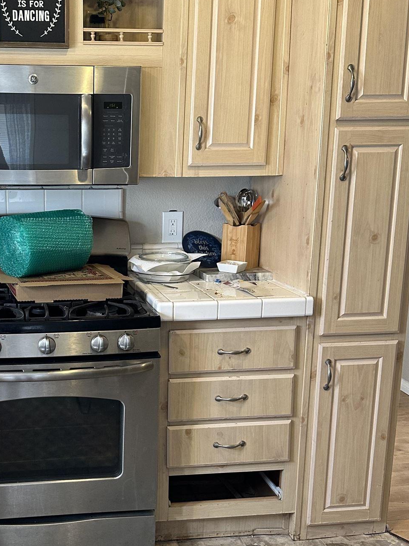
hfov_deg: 32.5
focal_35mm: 43
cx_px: 72
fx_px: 678
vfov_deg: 43.8
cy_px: 293
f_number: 1.78
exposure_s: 1/60
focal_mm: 6.86
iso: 250
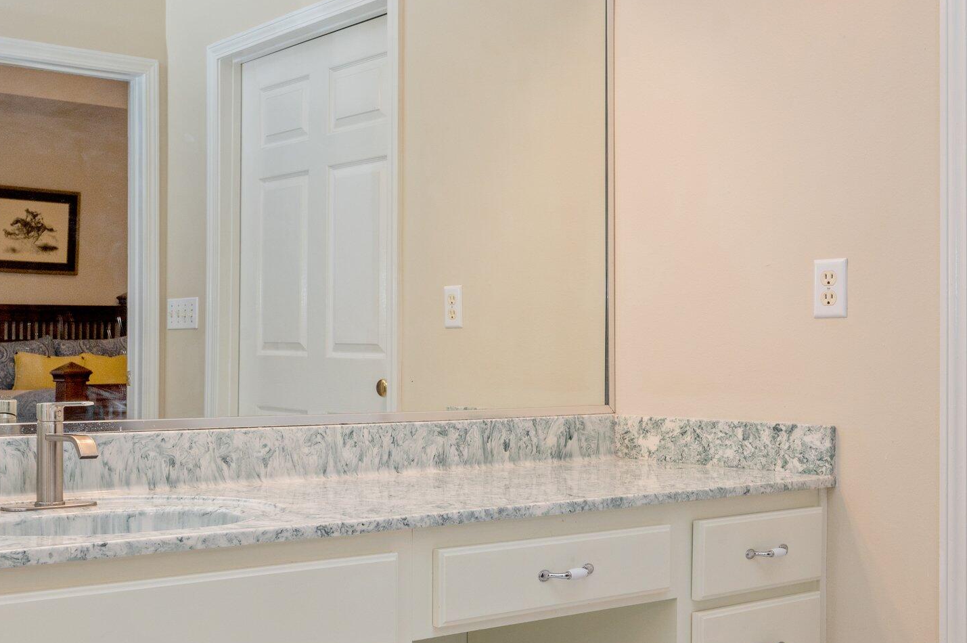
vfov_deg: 31.1
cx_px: 296
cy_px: 366
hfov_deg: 44.6
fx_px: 1154
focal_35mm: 43
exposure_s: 1/60
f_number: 9
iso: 800
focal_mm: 30
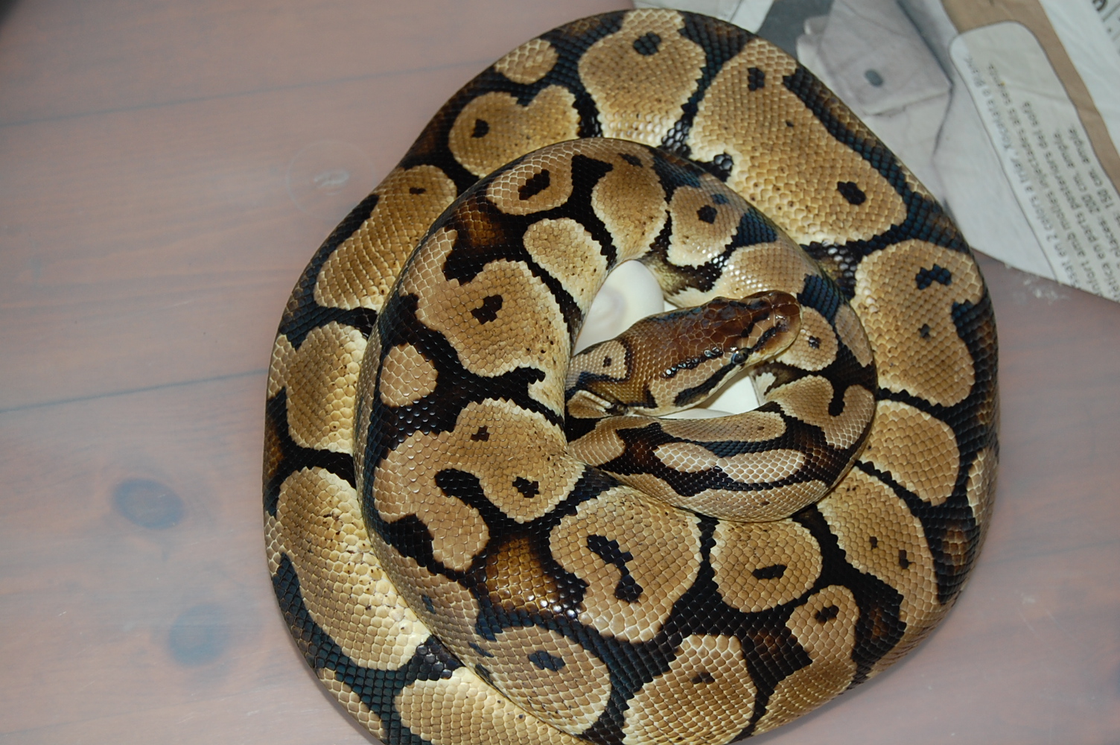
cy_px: 372
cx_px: 560
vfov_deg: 20.1
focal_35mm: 68
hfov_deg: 29.9
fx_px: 2098
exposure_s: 1/60
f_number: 5.3
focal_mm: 45
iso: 400
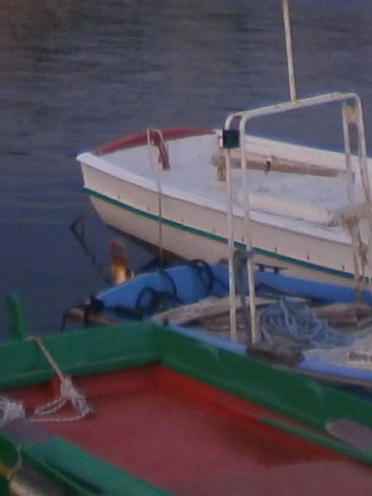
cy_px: -529
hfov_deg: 9.6
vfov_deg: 11.4
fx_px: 2222
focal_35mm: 155
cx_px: 133
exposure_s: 1/80
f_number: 2.9
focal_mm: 4.8
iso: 100
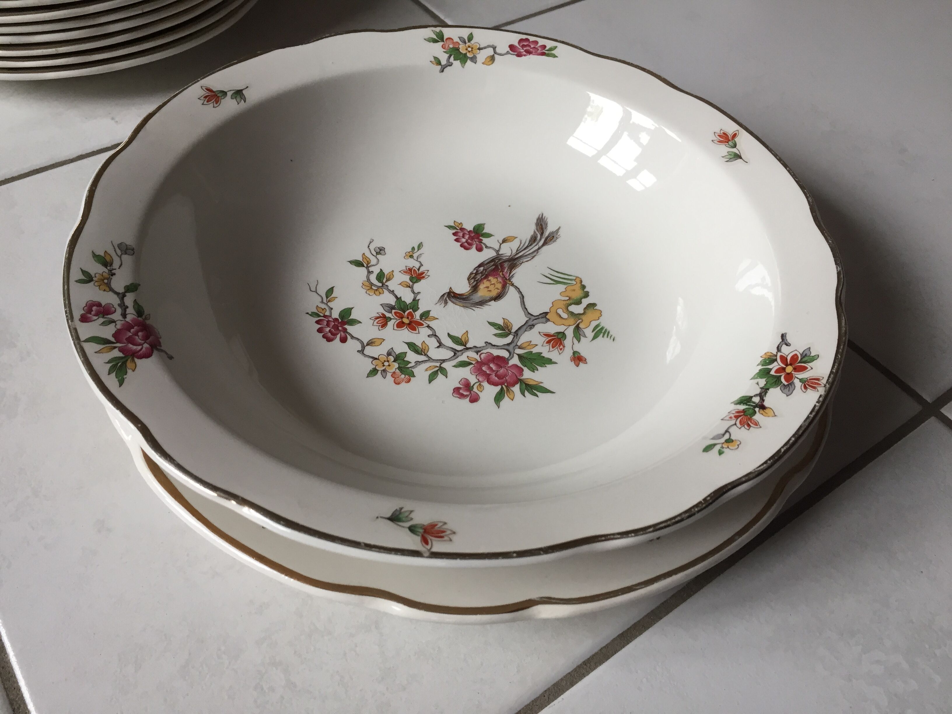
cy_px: 357
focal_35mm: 29
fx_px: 798
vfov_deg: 48.2
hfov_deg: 61.7
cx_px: 476
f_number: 2.2
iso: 32
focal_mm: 4.15
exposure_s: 1/40
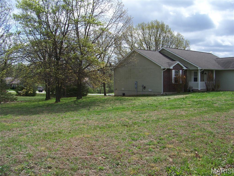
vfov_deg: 39.7
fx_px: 243
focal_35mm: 36
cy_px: 88
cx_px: 117
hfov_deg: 51.4
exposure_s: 1/500
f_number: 4
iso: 64
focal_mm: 5.85
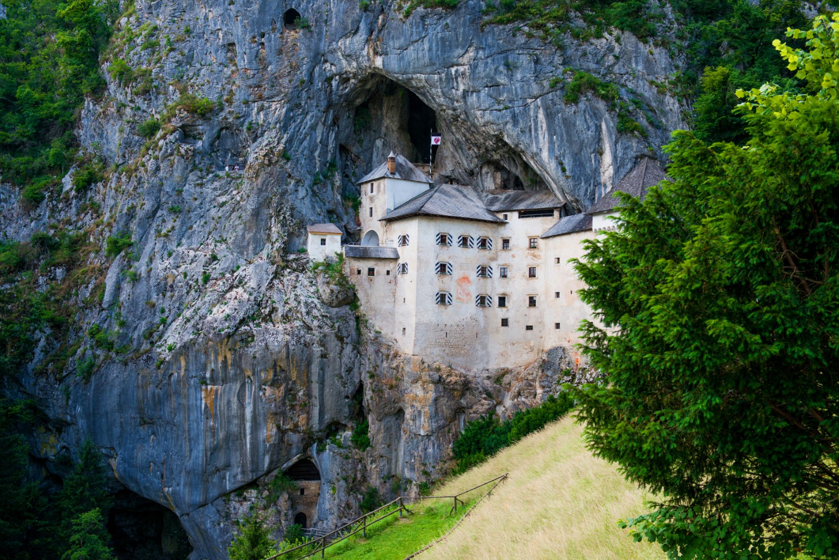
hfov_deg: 46.4
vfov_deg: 31.9
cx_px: 420
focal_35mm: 42
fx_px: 979
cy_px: 280
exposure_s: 1/800
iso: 500
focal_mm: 42
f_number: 4.5
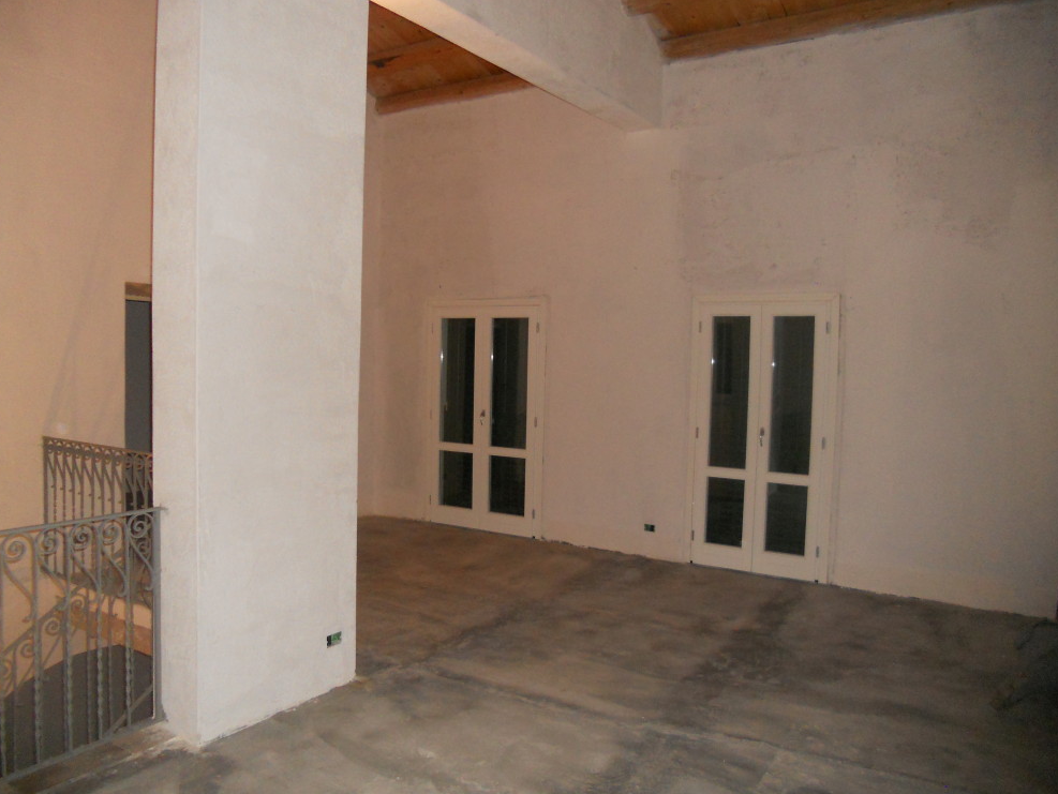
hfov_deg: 63.4
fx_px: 856
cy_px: 391
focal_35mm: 28
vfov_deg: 49.8
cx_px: 533
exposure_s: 1/25
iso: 320
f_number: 3.2
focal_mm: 4.9
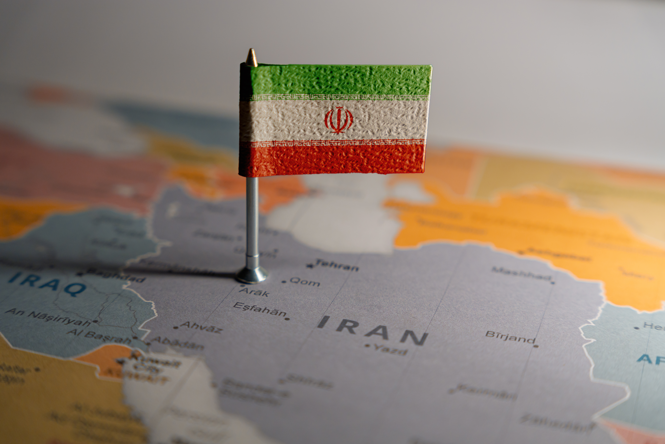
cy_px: 222
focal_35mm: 70
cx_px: 332
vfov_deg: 19.5
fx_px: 1293
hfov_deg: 28.8
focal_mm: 70
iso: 250
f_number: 4
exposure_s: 1/200
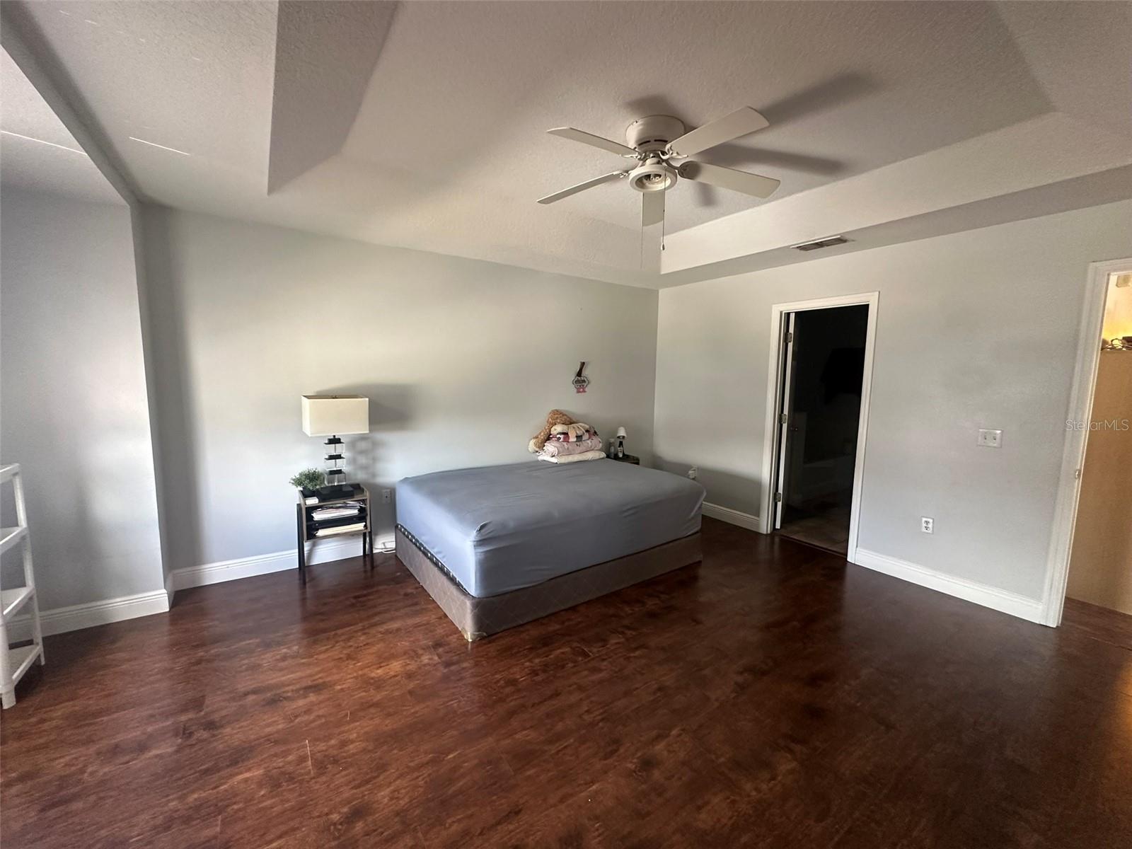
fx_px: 458
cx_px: 566
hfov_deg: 102.1
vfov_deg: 85.7
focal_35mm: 14
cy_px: 424
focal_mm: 2.22
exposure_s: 1/60
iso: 320
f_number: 2.2
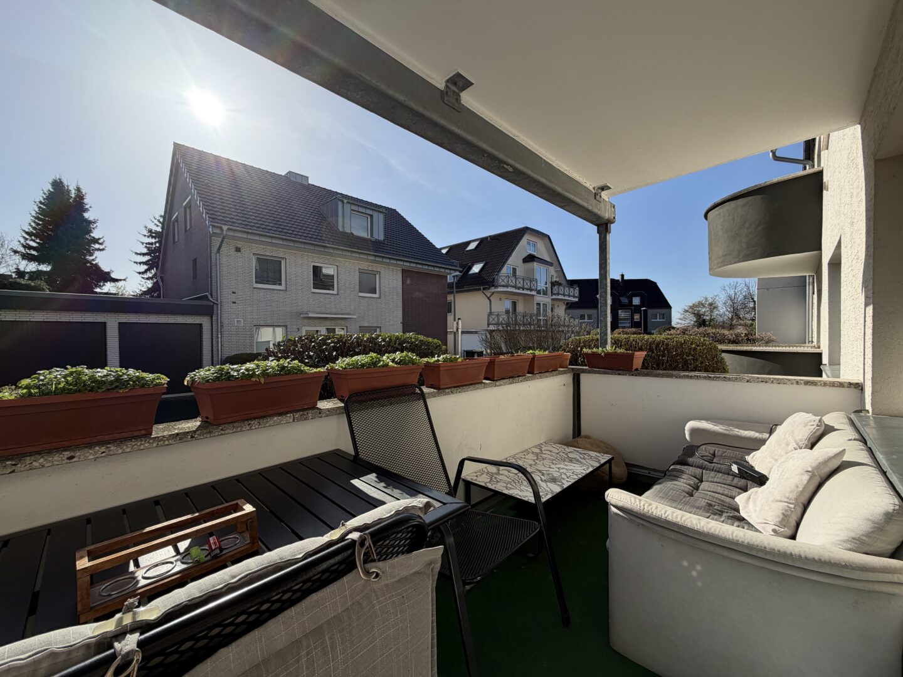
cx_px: 452
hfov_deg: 102.1
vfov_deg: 85.7
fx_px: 365
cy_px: 338
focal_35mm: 14
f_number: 2.2
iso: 25
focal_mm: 2.22
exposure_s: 1/1001
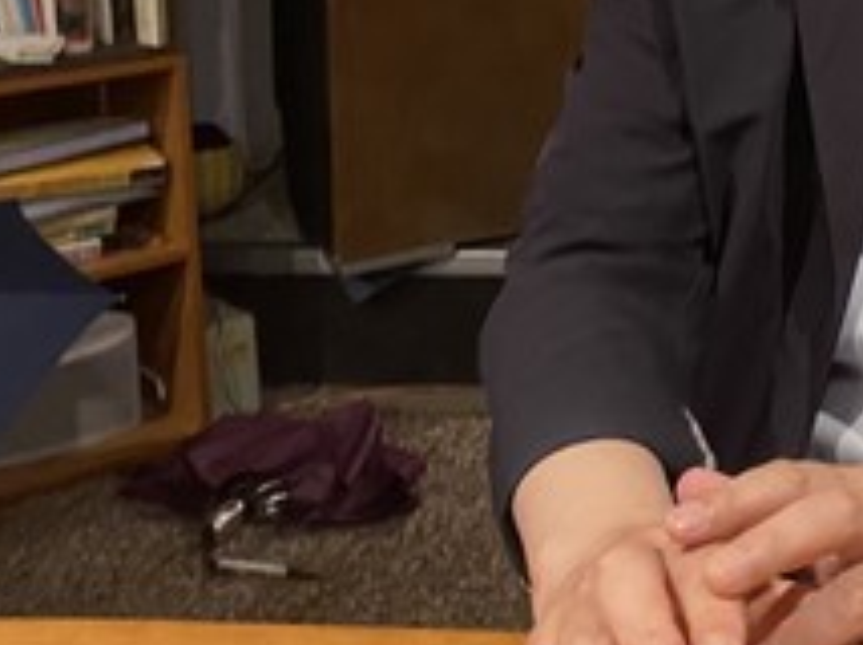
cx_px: 992
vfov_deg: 19.5
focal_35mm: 73
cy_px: -16
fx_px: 1818
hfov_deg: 24.6
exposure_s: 1/40
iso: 500
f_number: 1.8
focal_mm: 4.25
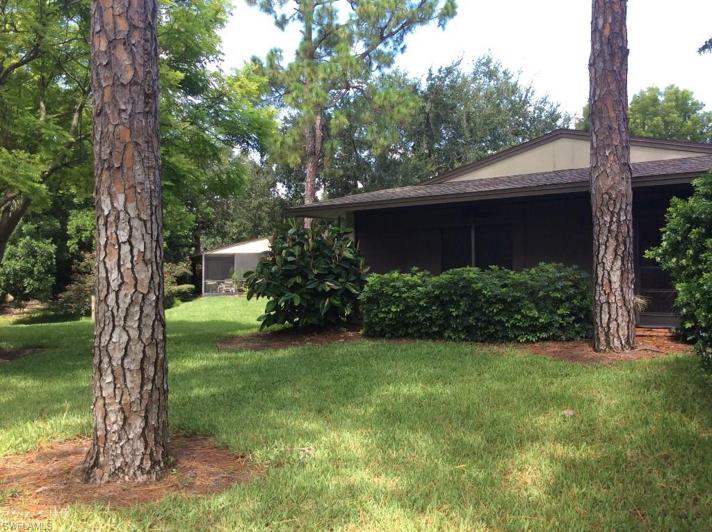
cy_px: 266
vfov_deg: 42.8
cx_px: 356
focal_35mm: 33
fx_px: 678
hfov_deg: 55.4
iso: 32
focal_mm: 3.3
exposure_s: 1/243
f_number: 2.4
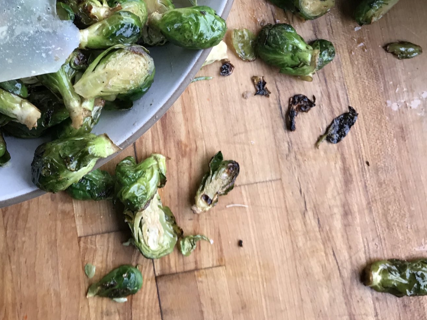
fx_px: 678
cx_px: 102
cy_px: 72
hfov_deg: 34.1
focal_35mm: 55
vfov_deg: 26.2
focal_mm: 3.99
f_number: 1.8
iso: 25
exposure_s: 1/30
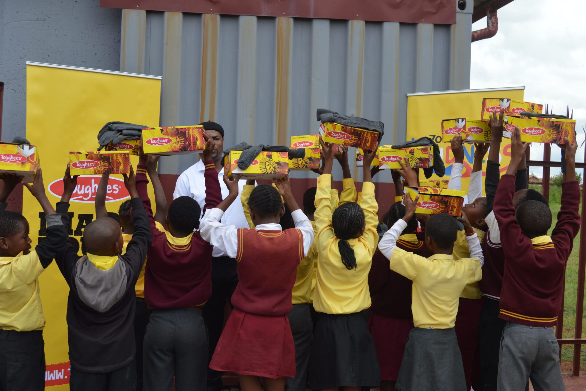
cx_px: 299
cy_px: 199
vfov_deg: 33.4
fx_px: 651
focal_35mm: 40
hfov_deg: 48.5
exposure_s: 1/200
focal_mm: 26
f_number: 7.1
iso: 100
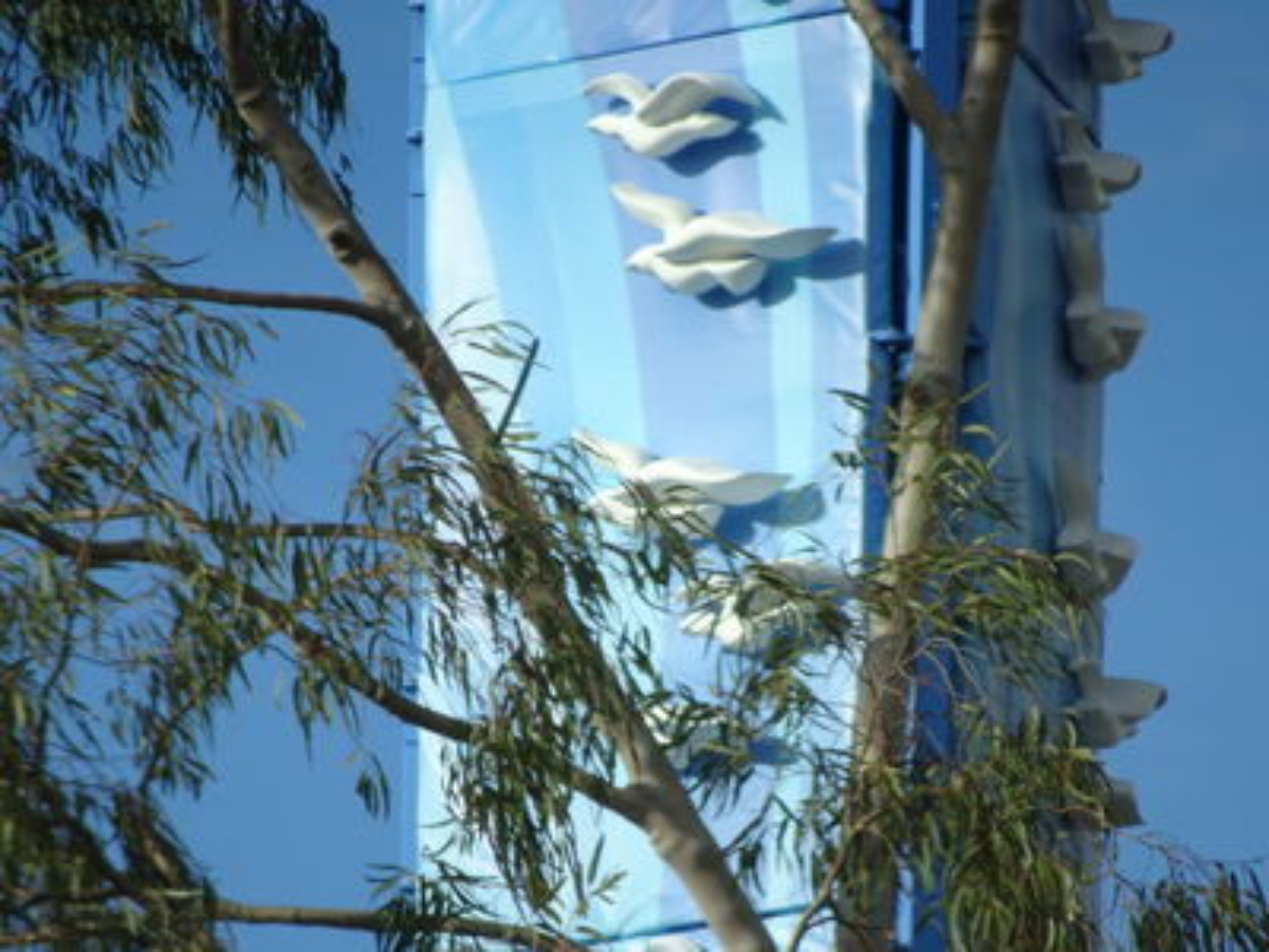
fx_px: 26395
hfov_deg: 2.8
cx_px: 634
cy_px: 476
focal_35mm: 720
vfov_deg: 2.1
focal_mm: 123
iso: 80
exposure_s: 1/400
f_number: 6.4
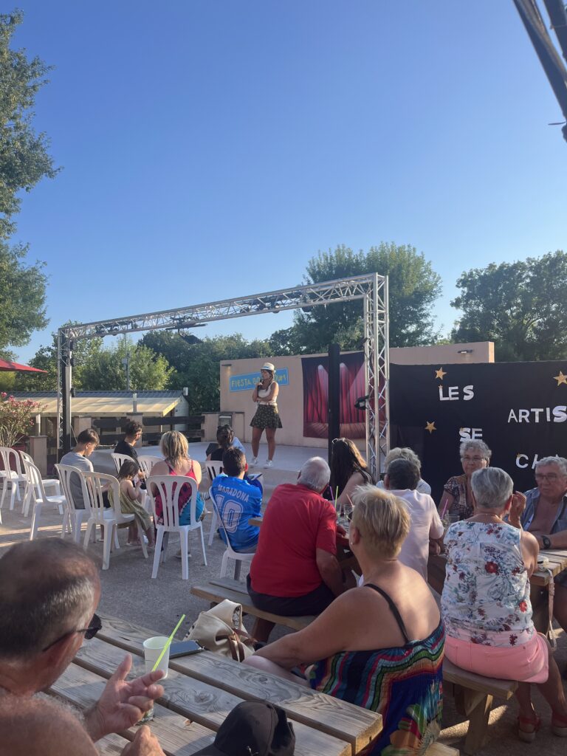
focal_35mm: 26
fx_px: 568
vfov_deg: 67.3
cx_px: 284
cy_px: 378
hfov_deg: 53.1
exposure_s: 1/2101
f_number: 1.6
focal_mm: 5.1
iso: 50
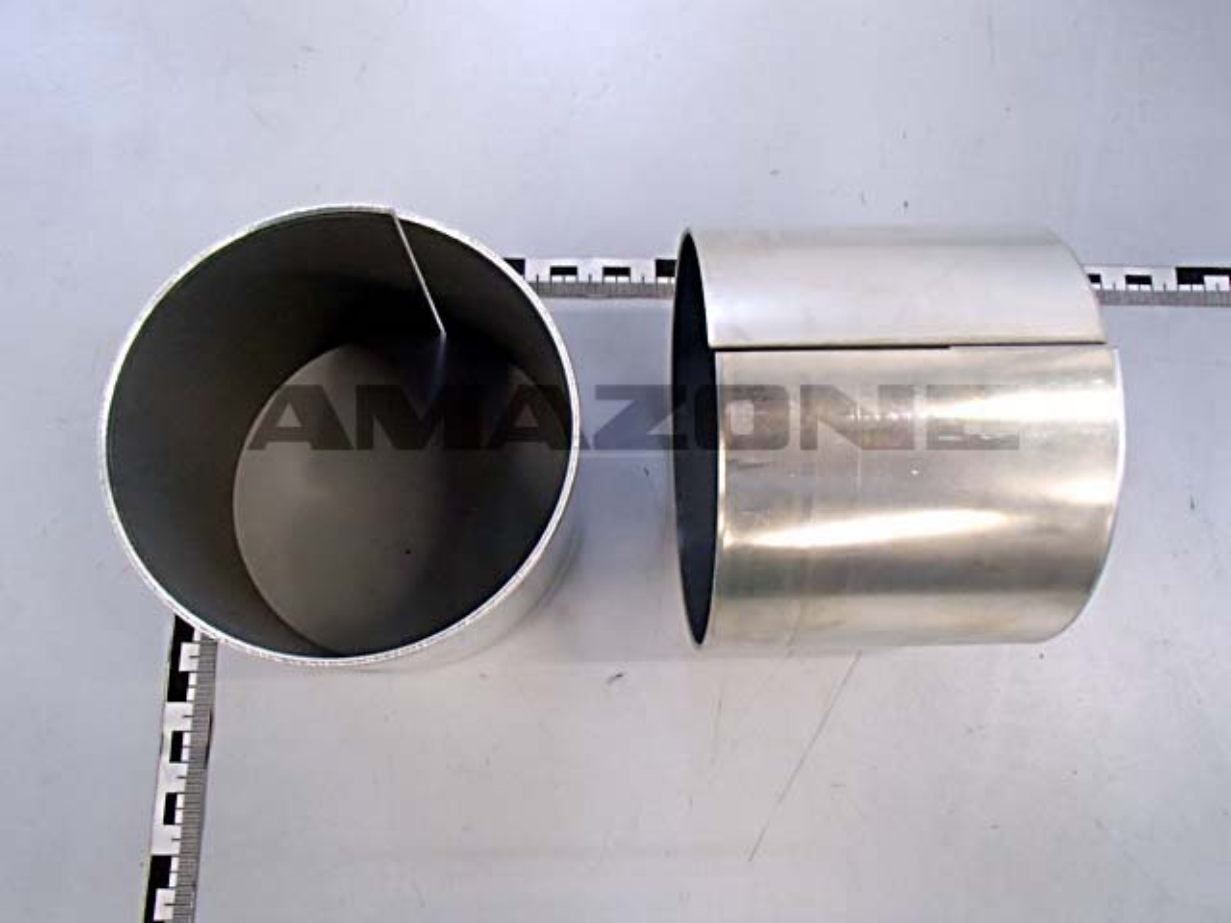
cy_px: 462
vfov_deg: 49.7
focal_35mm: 28
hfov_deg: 63.4
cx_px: 616
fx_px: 996
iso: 640
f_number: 3.9
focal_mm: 5
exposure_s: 1/30
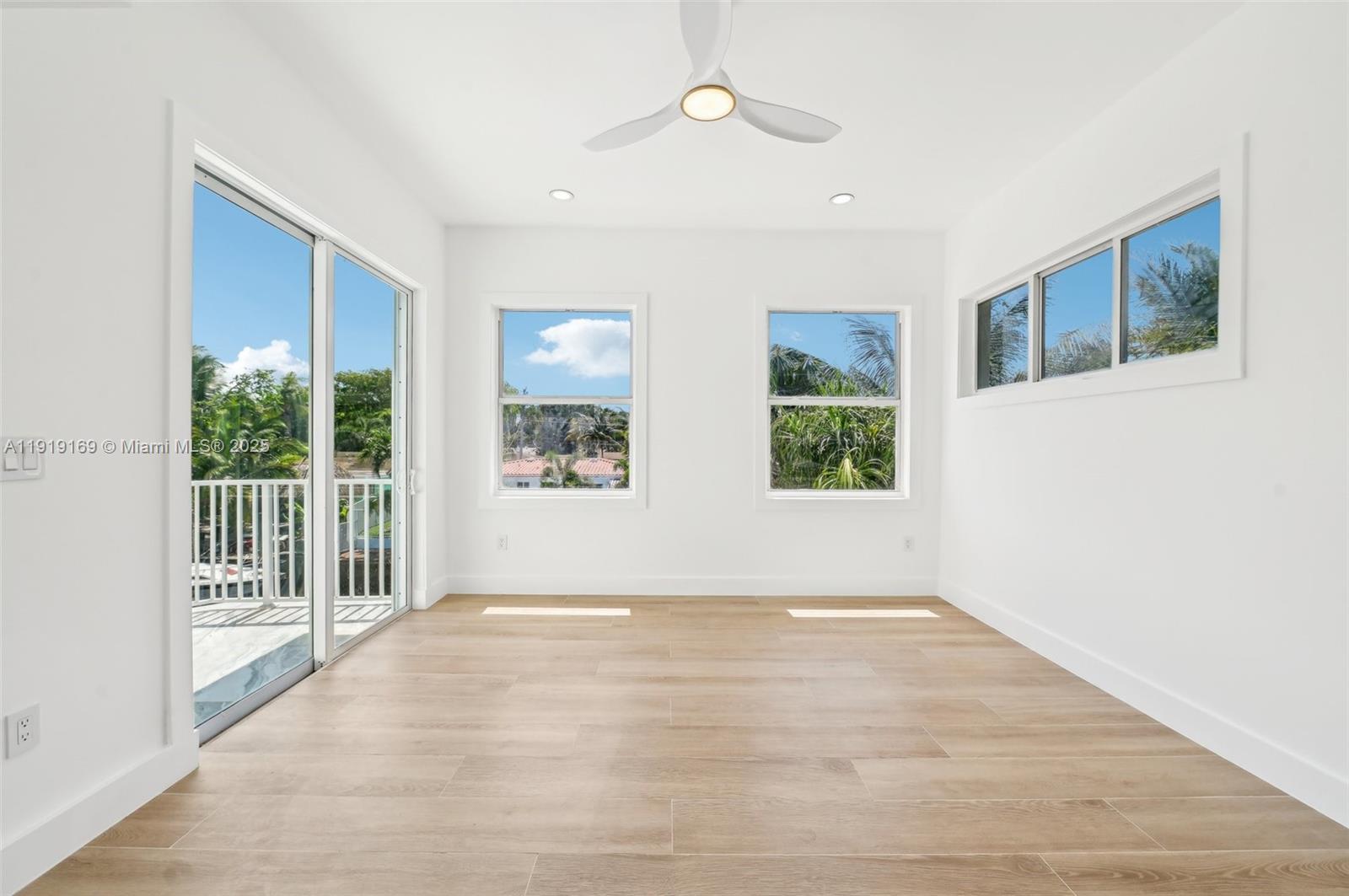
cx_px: 674
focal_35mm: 14
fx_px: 524
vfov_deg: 81.1
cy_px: 448
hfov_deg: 104.3
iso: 100
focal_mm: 14
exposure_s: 1/160
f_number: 8
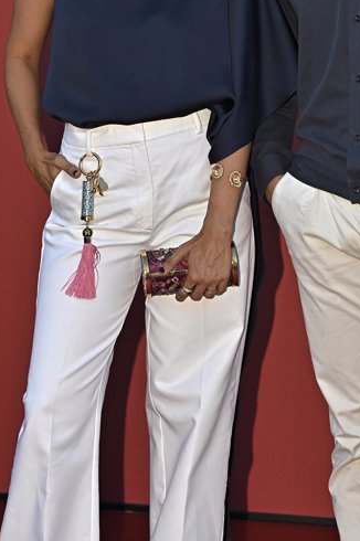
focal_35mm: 148
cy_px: 213
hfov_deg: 9.3
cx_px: 233
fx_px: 2223
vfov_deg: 13.9
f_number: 4
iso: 100
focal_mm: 70
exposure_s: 1/250
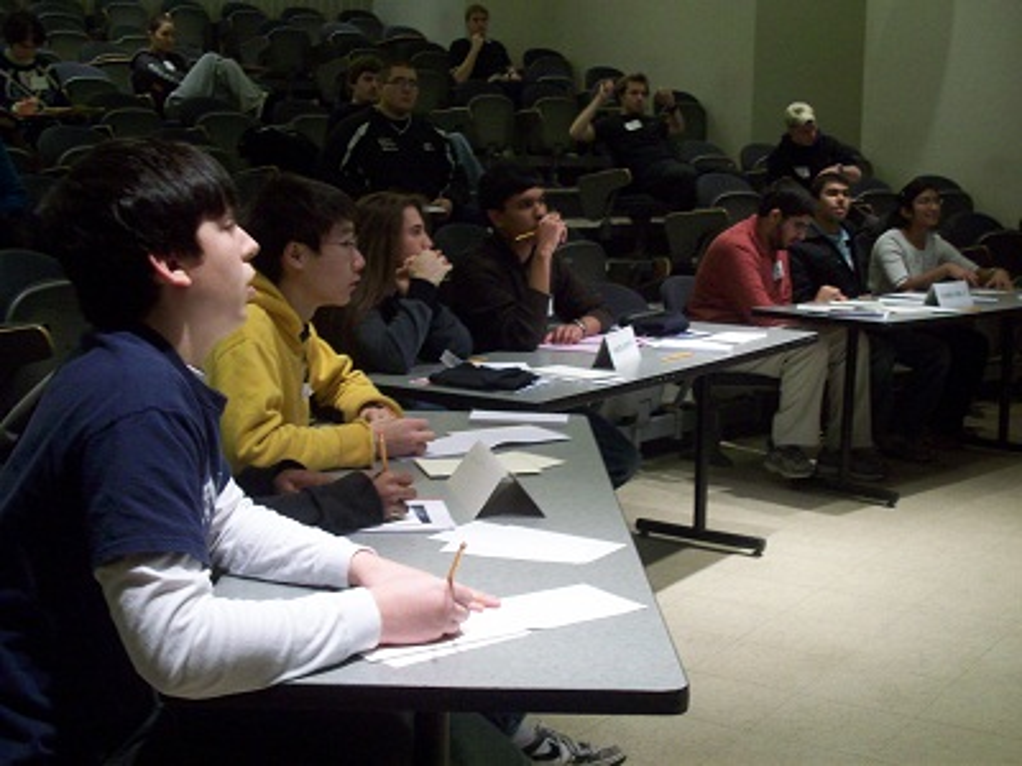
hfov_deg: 35.5
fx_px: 1594
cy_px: 383
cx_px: 511
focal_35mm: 54
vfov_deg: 27.0
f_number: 3.4
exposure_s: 1/18.3
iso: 160
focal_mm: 9
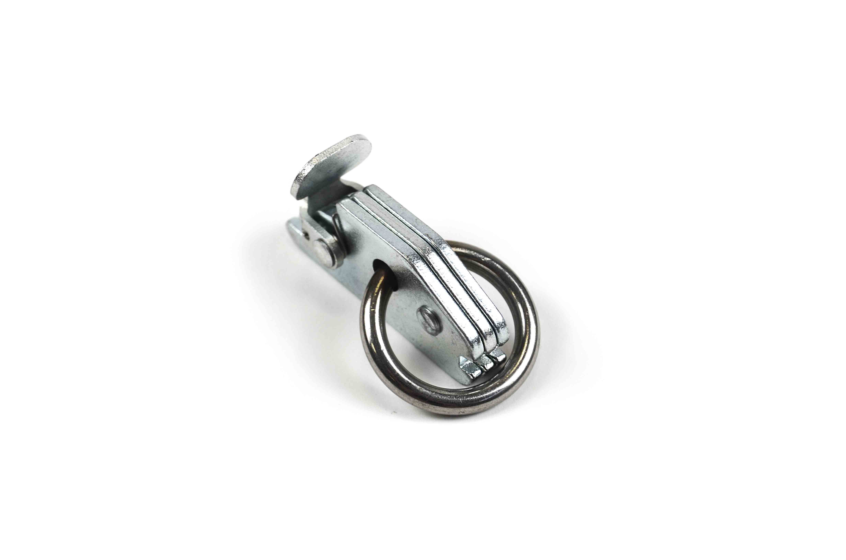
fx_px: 1477
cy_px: 280
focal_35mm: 63
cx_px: 423
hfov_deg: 32.0
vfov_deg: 21.5
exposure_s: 1/125
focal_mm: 42
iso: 200
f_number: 5.6
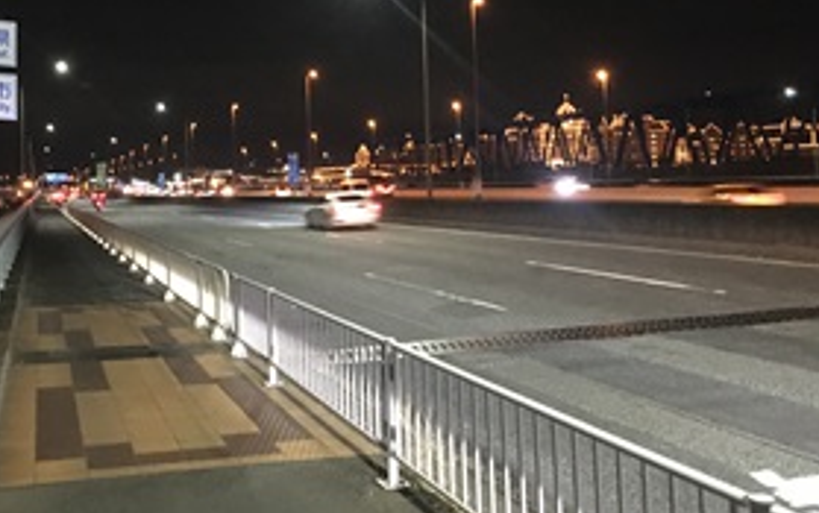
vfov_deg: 28.9
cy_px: 144
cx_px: 329
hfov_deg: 45.0
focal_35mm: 44
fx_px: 983
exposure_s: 1/15
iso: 640
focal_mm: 4.15
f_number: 2.2
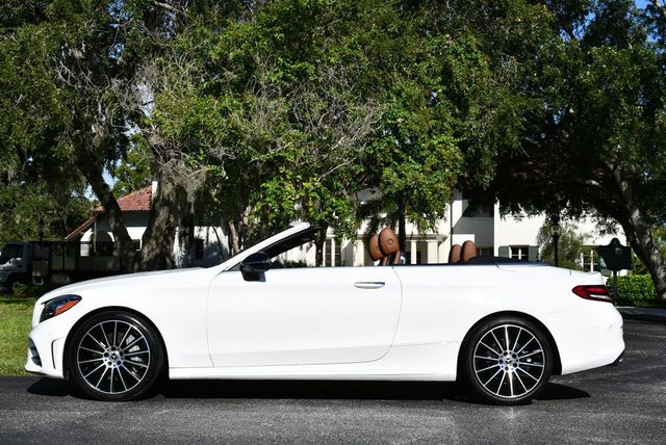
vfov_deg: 26.0
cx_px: 333
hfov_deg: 38.2
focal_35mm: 52
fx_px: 963
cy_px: 222
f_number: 9
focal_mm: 26
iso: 100
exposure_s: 1/320
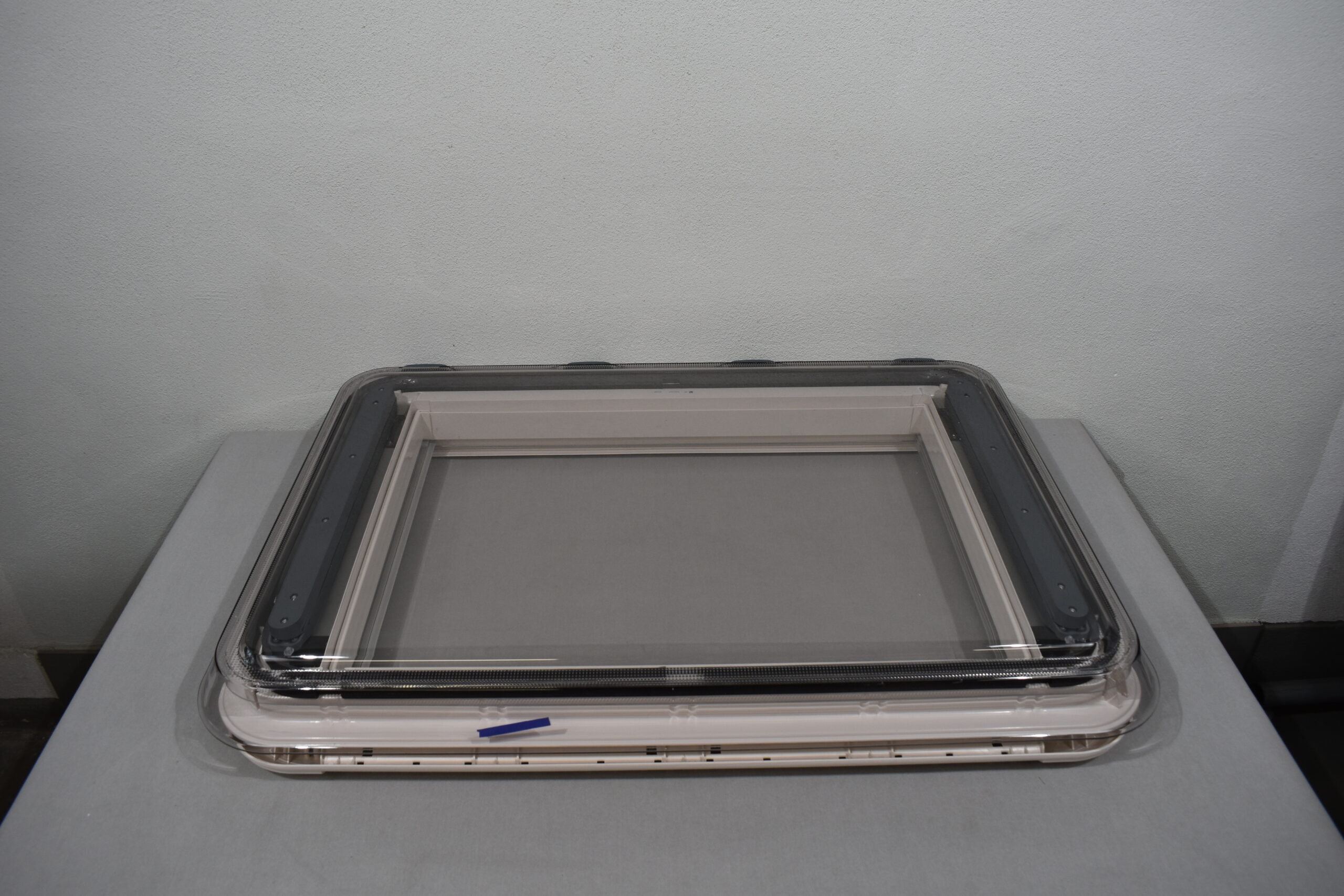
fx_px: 1008
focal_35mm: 27
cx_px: 672
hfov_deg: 67.4
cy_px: 448
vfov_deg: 47.9
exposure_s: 1/125
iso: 320
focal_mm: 18
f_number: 5.6
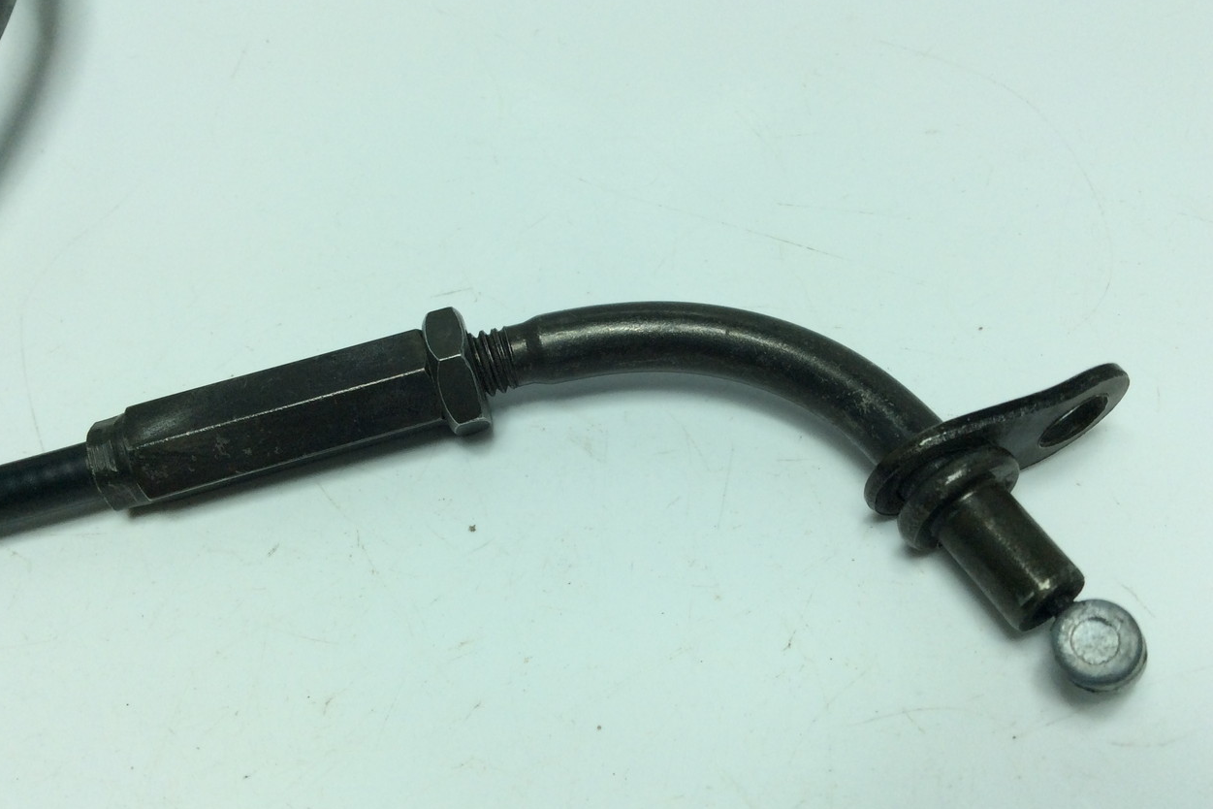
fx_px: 1146
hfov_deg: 55.8
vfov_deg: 38.9
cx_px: 593
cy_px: 437
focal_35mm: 34
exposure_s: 1/622
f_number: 2.4
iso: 32
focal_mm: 3.3
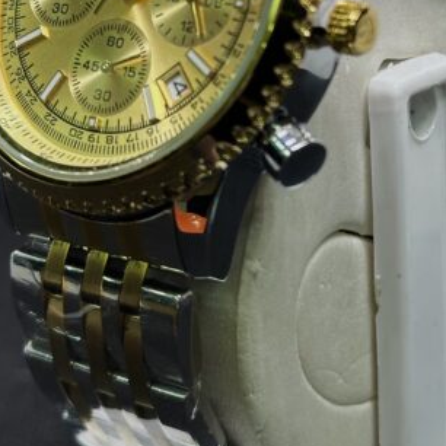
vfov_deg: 15.5
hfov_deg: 15.7
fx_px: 1618
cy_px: 58
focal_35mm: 111
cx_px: 283
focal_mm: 6.86
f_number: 1.78
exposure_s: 1/101
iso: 50
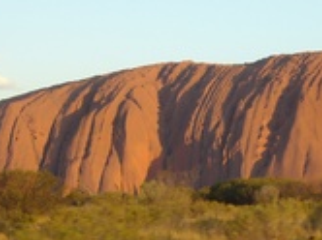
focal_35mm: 175
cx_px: 274
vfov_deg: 8.5
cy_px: 149
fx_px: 1626
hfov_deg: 11.3
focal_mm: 10.9
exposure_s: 1/100
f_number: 3.9
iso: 80
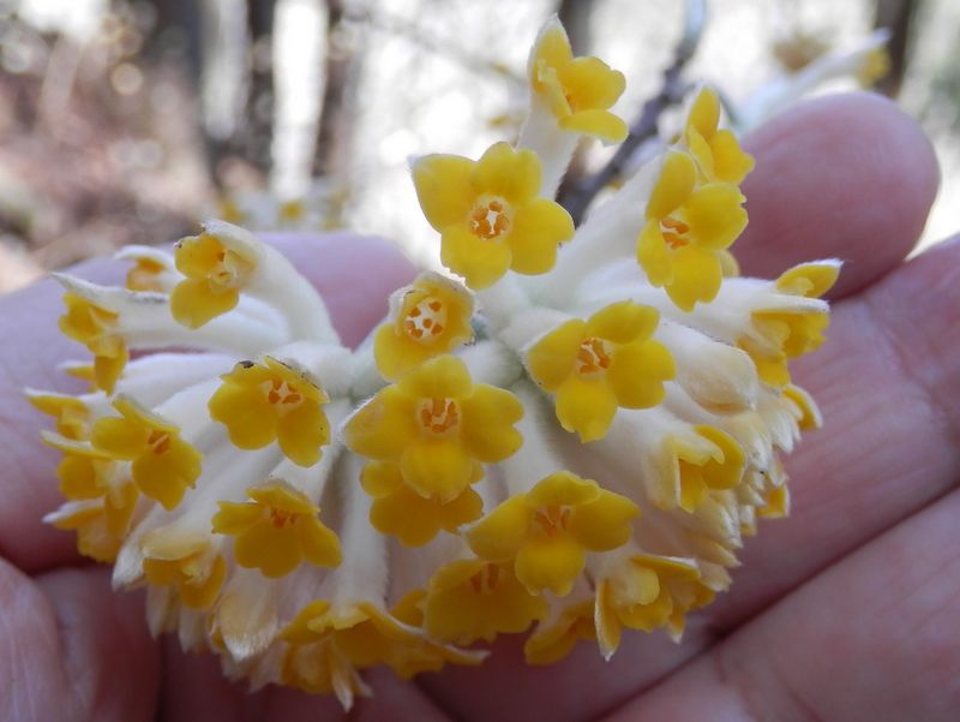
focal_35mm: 33
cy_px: 361
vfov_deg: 43.0
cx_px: 480
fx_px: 916
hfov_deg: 55.3
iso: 80
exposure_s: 1/60
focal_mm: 6
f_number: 3.4
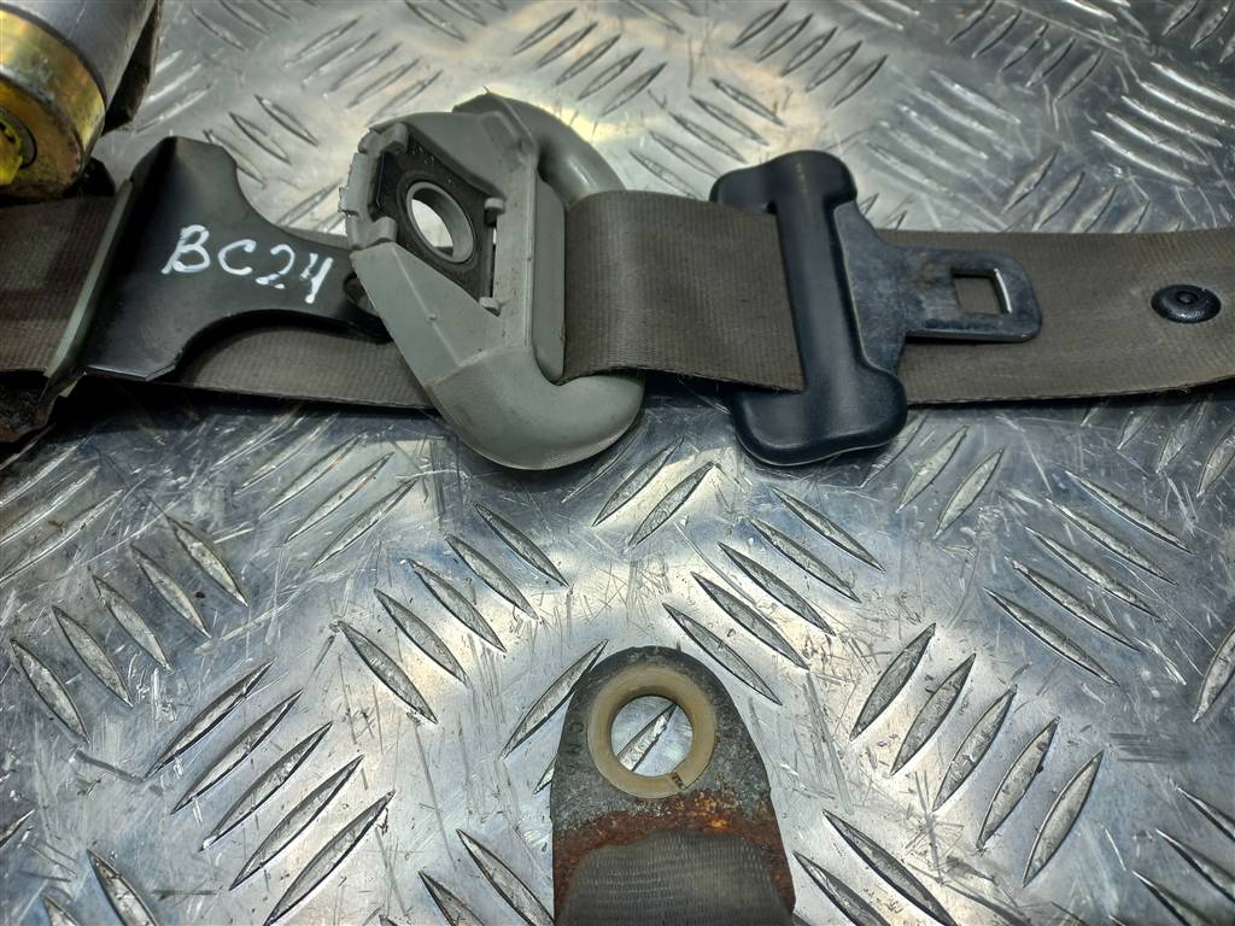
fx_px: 892
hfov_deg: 69.4
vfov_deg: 54.9
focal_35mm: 25
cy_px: 463
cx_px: 618
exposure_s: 1/100
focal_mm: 4.6
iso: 32
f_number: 1.8
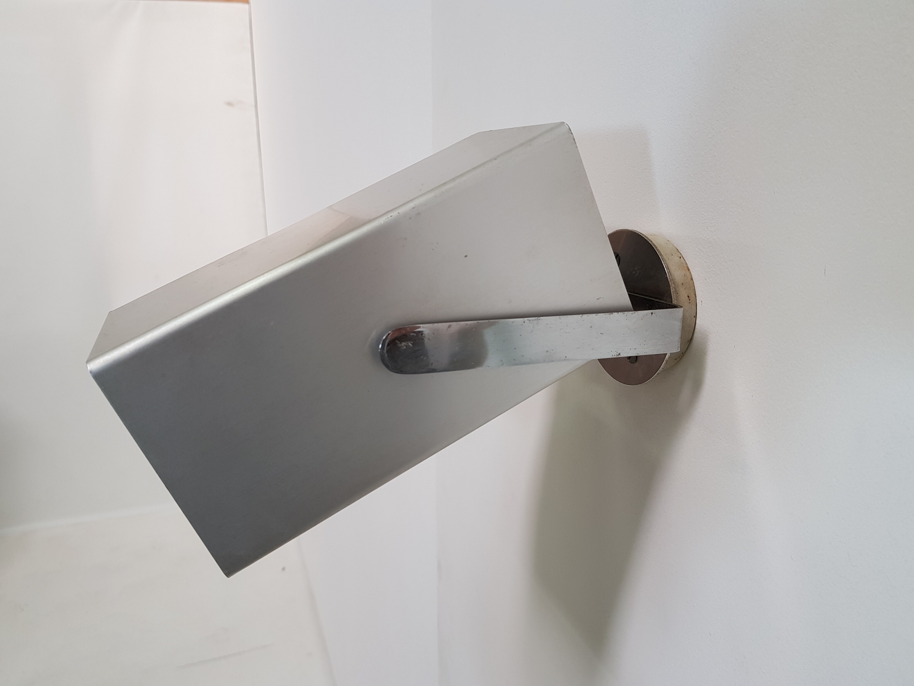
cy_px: 343
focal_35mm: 26
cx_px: 457
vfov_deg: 53.1
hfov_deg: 67.3
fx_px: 687
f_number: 1.7
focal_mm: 4.2
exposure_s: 1/50
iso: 50
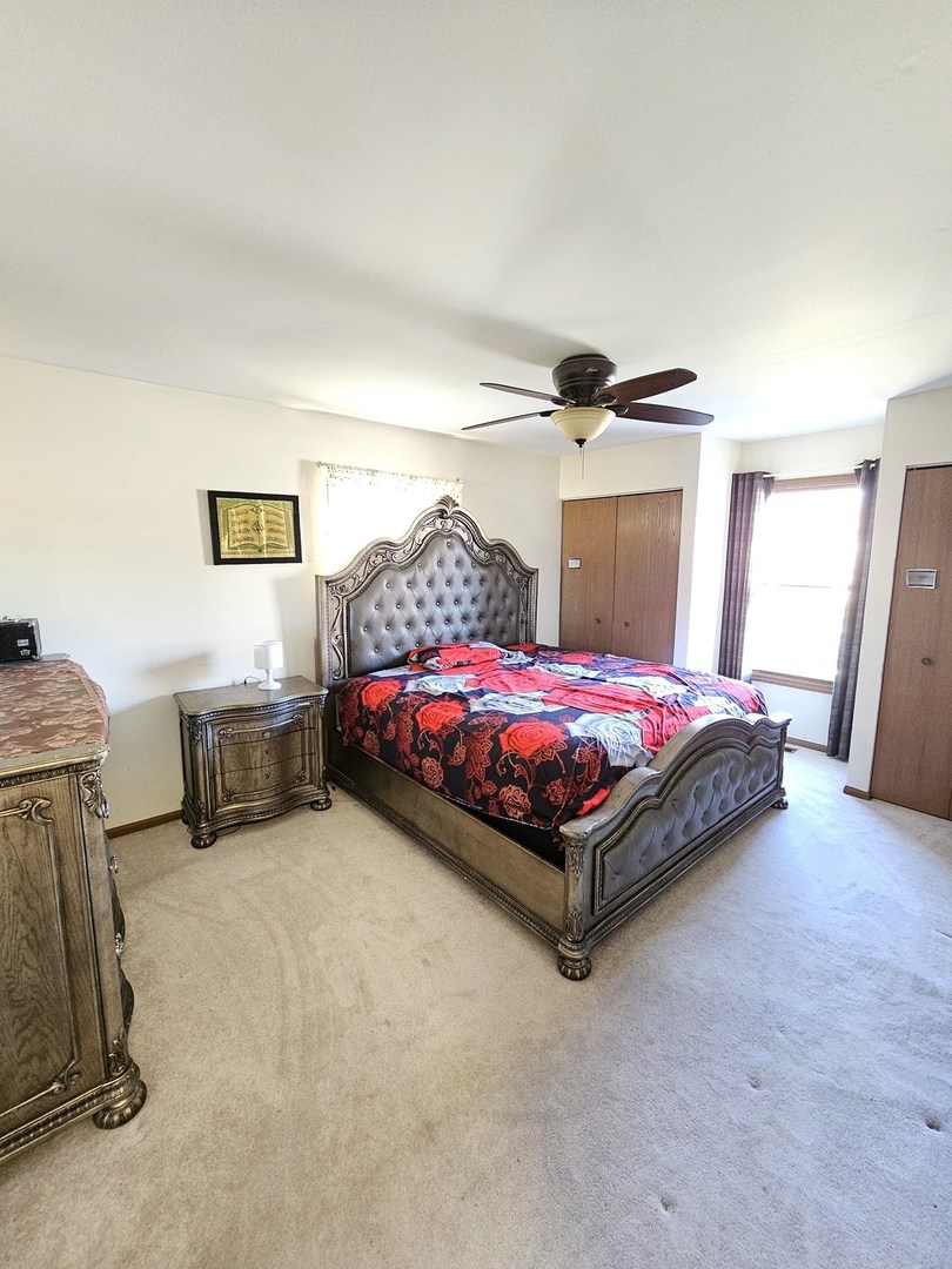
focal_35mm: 13
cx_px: 476
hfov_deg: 89.9
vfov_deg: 106.2
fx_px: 477
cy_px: 634
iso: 800
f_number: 2.2
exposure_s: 1/24
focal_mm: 2.2
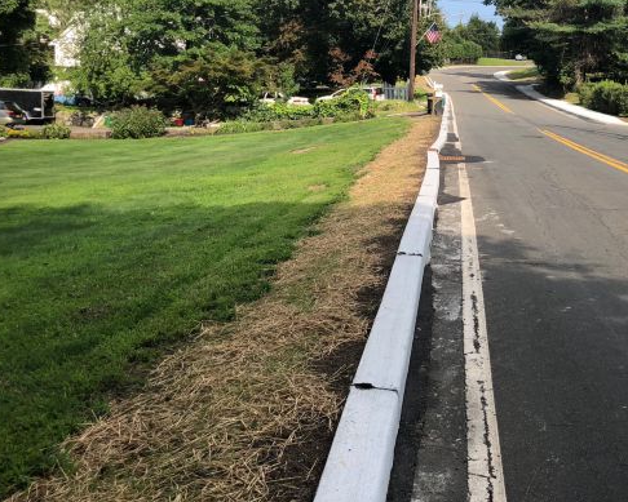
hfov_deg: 40.6
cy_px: 231
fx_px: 837
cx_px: 421
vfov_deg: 33.4
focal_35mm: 45
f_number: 1.8
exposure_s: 1/1021
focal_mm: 4
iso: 20
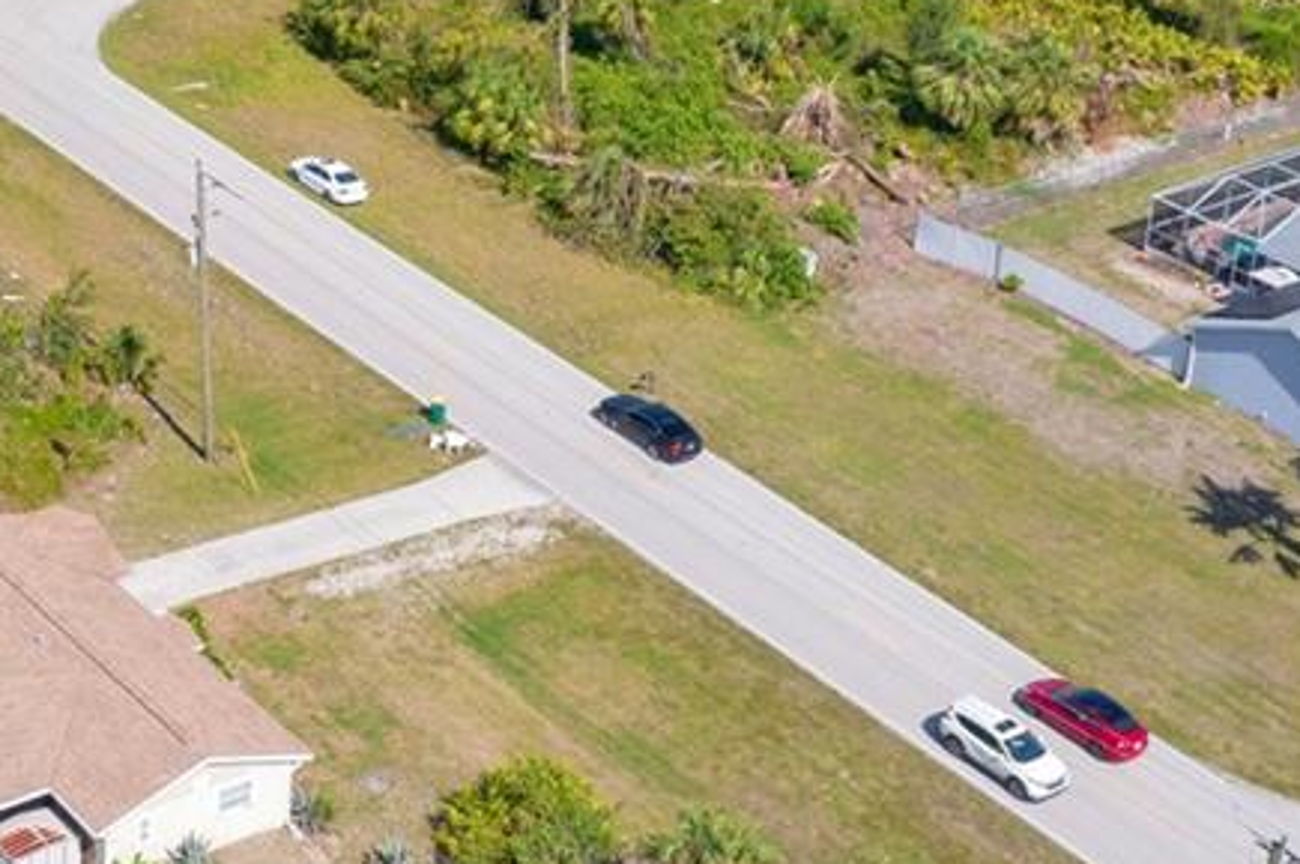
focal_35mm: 81
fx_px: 2922
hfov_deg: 23.8
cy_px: -70
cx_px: -48
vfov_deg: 16.3
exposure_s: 1/1600
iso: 100
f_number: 2.8
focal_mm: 8.38
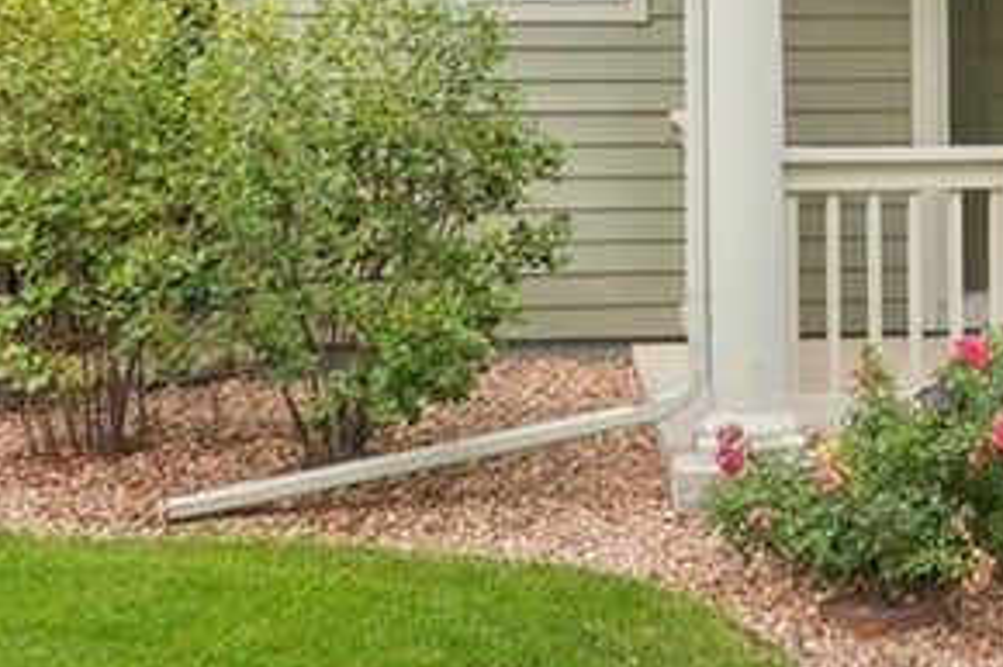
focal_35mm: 87
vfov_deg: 13.6
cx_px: 1048
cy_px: -627
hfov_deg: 22.3
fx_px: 2422
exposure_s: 1/60
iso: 100
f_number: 8
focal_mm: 14
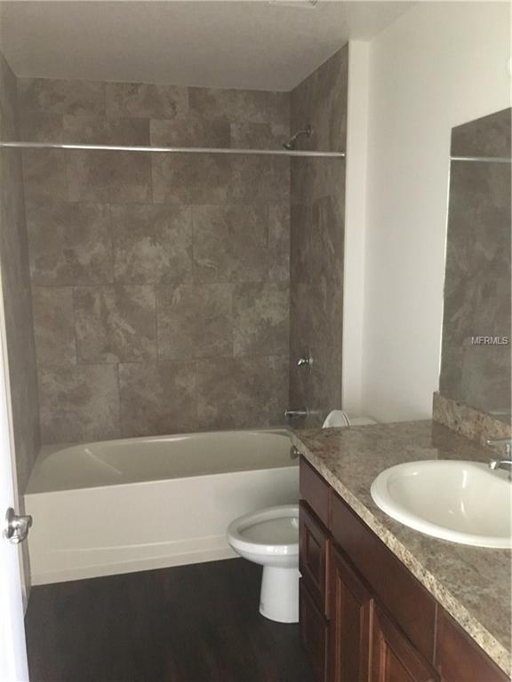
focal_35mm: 29
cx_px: 256
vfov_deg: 61.7
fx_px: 572
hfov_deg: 48.2
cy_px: 341
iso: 320
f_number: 2.2
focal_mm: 4.15
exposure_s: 1/15
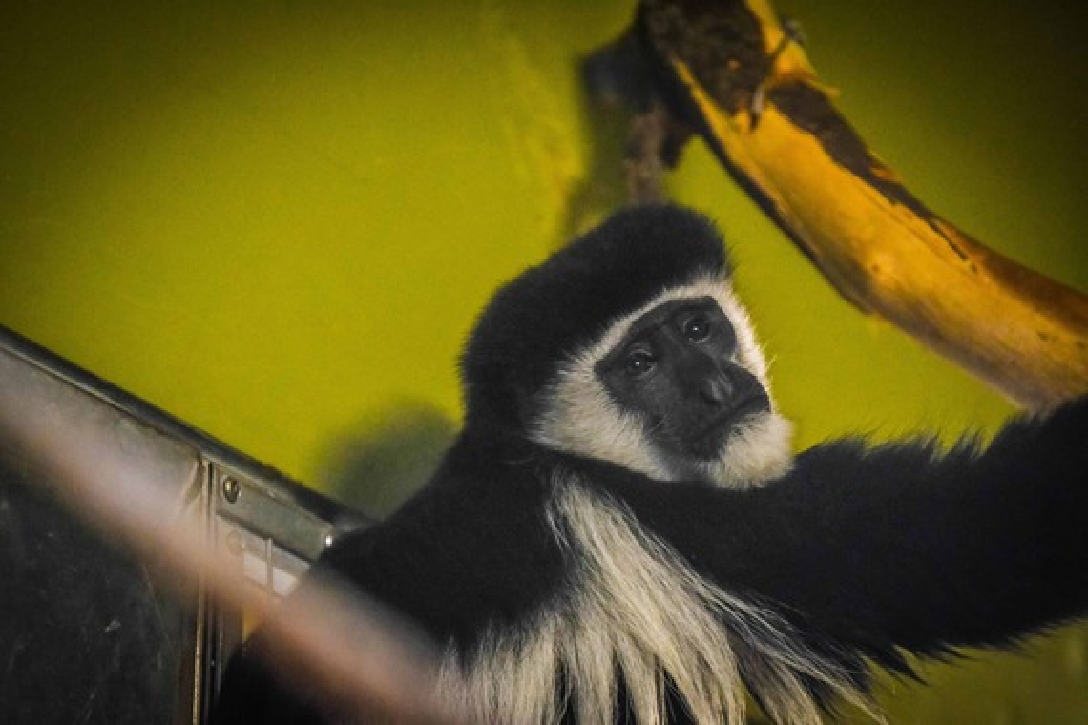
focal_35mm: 300
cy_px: 362
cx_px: 544
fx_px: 9066
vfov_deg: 4.6
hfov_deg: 6.9
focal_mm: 200
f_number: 2.8
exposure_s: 1/200
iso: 2000
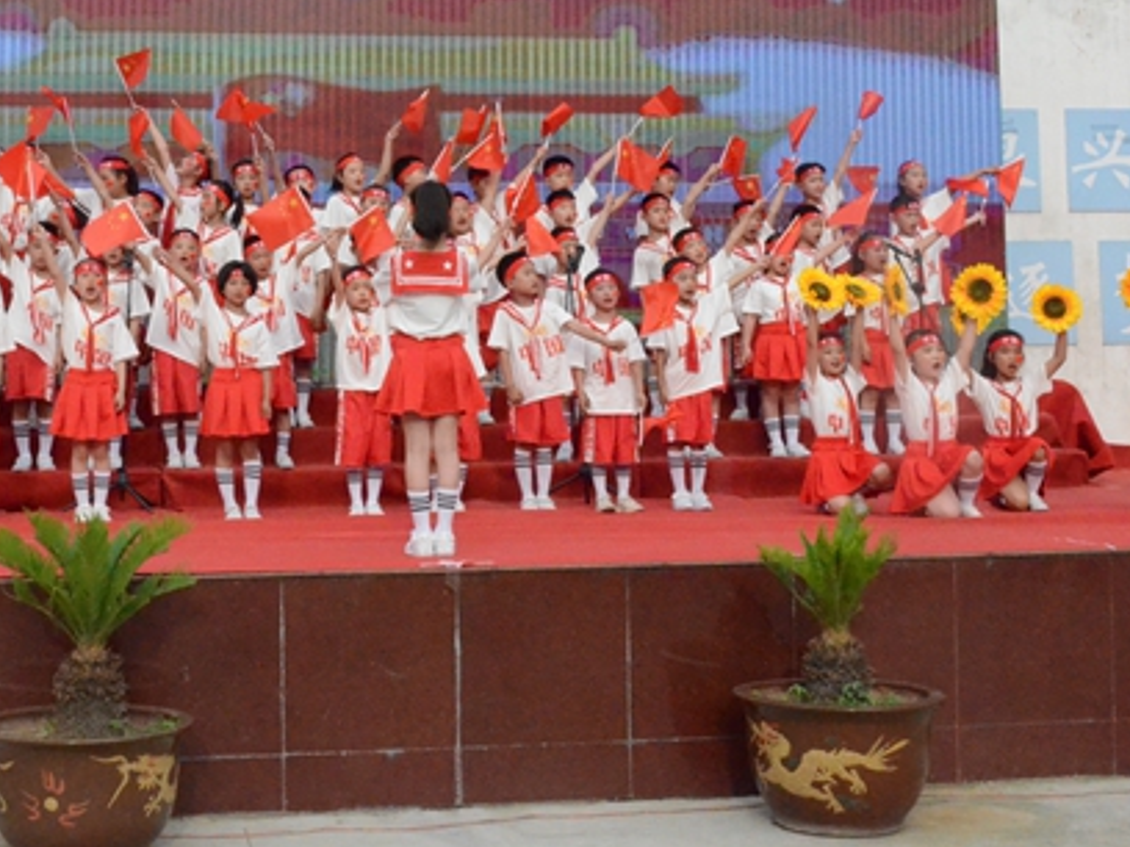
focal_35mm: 62
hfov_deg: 31.0
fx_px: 2024
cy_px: 248
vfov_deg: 23.5
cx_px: 413
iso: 6400
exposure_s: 1/1250
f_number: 18
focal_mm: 22
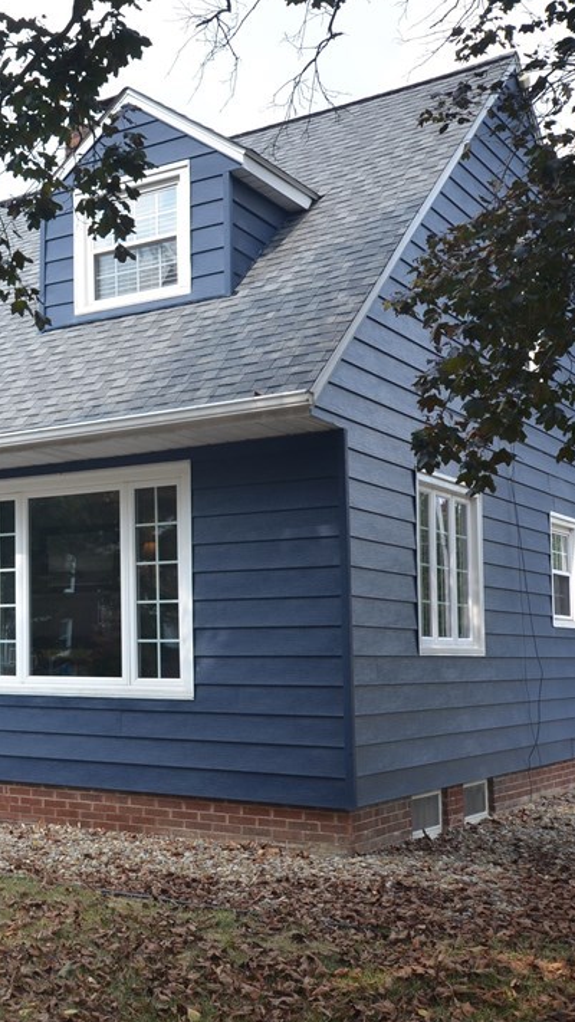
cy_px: 508
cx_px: -104
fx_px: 1301
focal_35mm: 48
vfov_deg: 42.9
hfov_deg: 23.0
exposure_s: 1/160
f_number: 6.3
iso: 200
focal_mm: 20
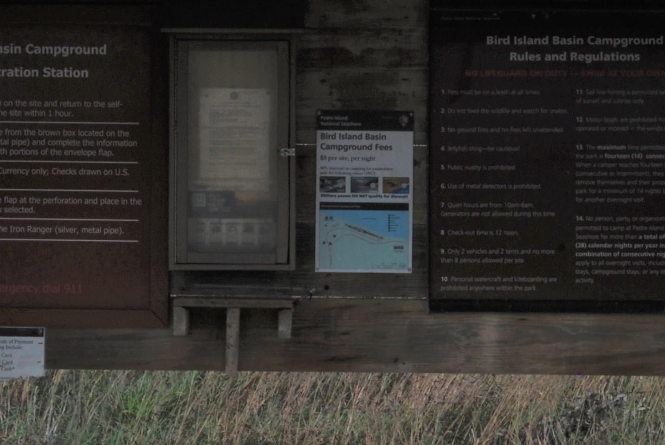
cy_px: 258
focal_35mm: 237
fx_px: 4383
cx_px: 231
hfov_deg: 8.7
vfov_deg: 5.8
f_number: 22
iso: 100
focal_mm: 60
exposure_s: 1/100
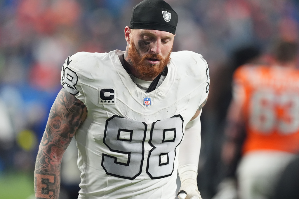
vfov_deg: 2.3
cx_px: 150
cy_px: 100
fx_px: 4984
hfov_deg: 3.4
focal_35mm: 600
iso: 5000
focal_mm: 600
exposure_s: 1/1250
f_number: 5
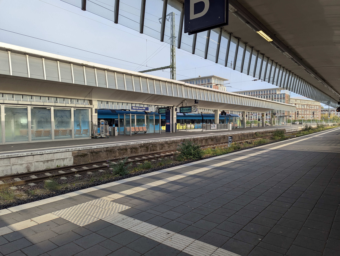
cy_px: 128
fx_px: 236
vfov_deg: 56.9
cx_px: 170
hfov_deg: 71.5
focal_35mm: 24
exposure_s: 1/726
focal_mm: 6.81
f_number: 1.85
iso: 42
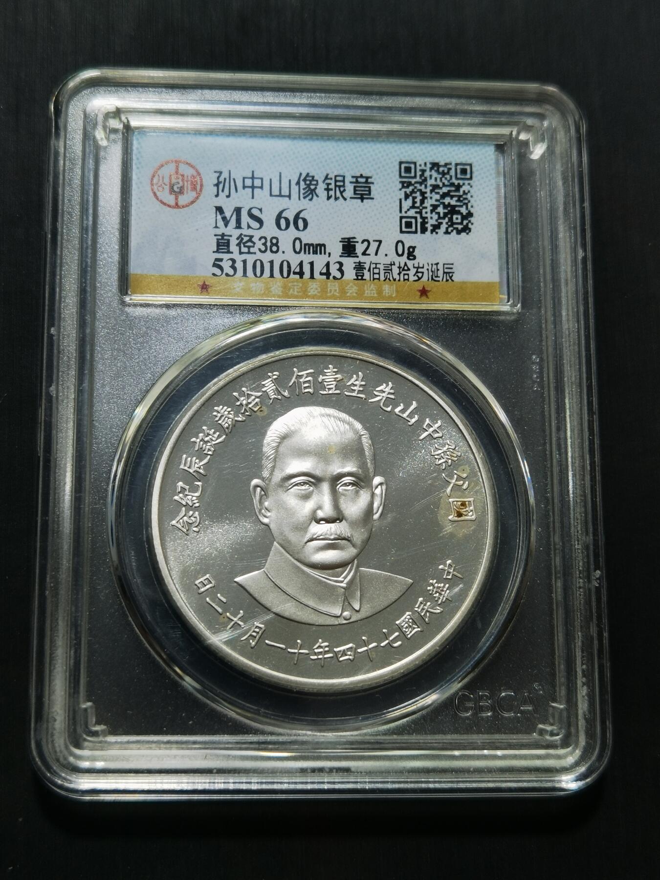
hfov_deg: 24.8
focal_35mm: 59
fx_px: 1500
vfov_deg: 32.7
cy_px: 440
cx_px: 330
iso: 50
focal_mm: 6.67
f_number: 1.9
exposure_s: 1/108
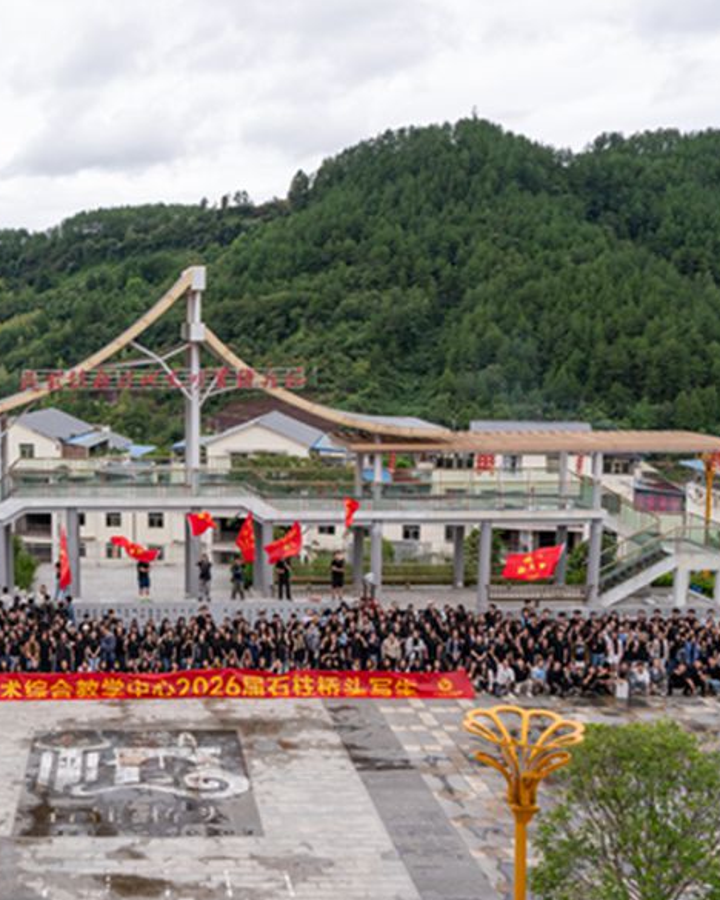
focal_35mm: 39
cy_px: 455
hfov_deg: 36.7
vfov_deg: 46.8
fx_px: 1039
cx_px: 128
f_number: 11
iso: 640
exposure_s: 1/500
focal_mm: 27
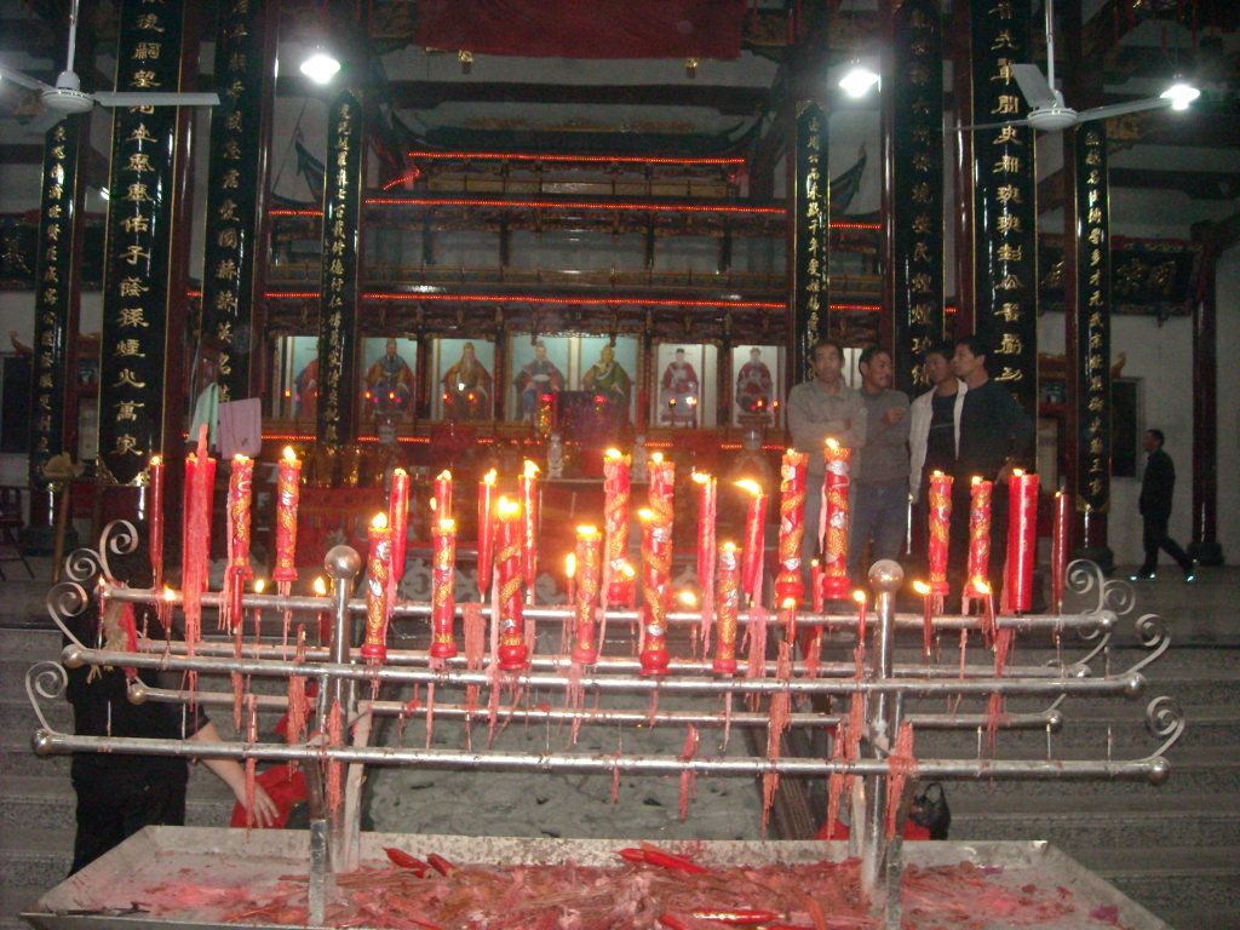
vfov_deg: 40.7
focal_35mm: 35
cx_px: 620
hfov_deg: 52.6
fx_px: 1254
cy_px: 465
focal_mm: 5.7
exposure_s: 1/60
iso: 565
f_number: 2.8
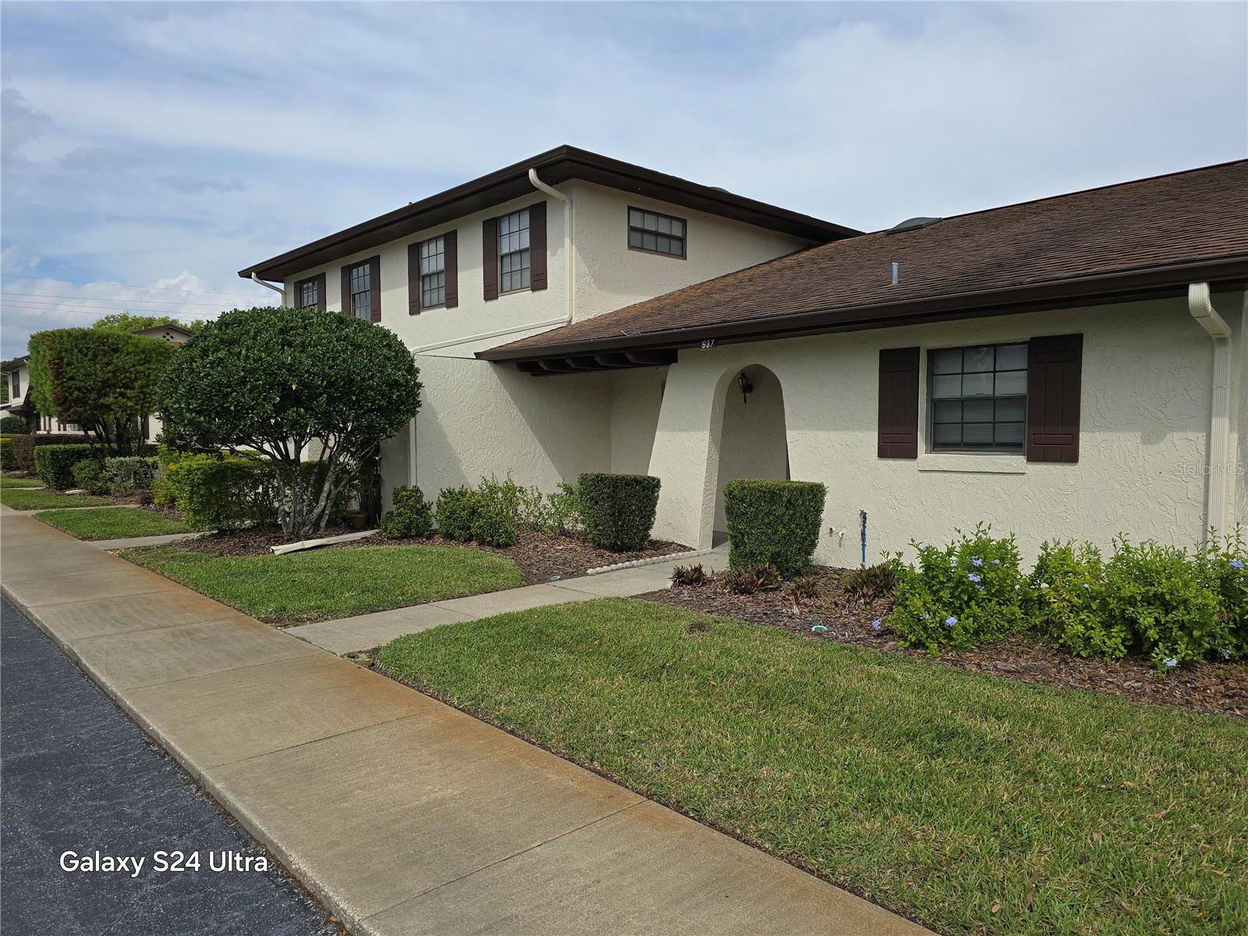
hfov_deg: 73.9
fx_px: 829
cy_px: 468
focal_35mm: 23
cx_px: 624
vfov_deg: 58.9
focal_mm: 6.3
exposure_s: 1/1078
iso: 12
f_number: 1.7
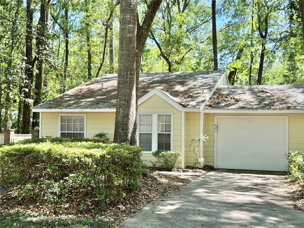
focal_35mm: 48
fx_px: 422
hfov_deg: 39.7
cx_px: 152
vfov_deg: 30.3
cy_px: 114
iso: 64
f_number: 1.78
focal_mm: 6.76
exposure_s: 1/596
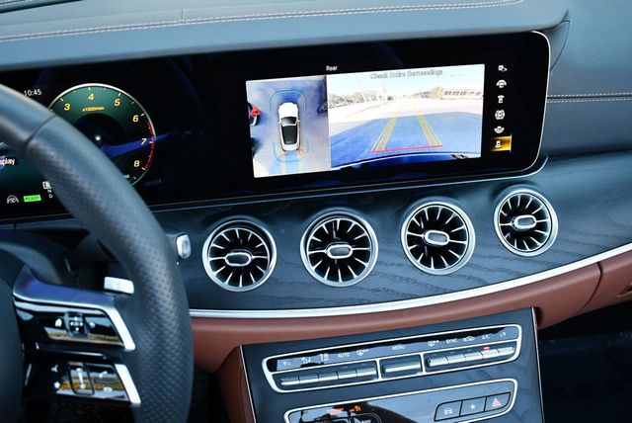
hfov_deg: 53.1
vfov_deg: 36.9
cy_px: 212
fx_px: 633
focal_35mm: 36
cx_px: 316
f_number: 3.5
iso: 800
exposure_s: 1/250
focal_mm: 18
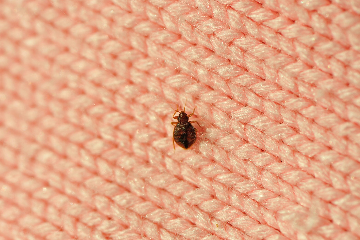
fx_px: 1050
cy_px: 120
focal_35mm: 105
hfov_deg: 19.4
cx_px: 180
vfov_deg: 13.1
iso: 200
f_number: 8
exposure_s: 1/180
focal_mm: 105
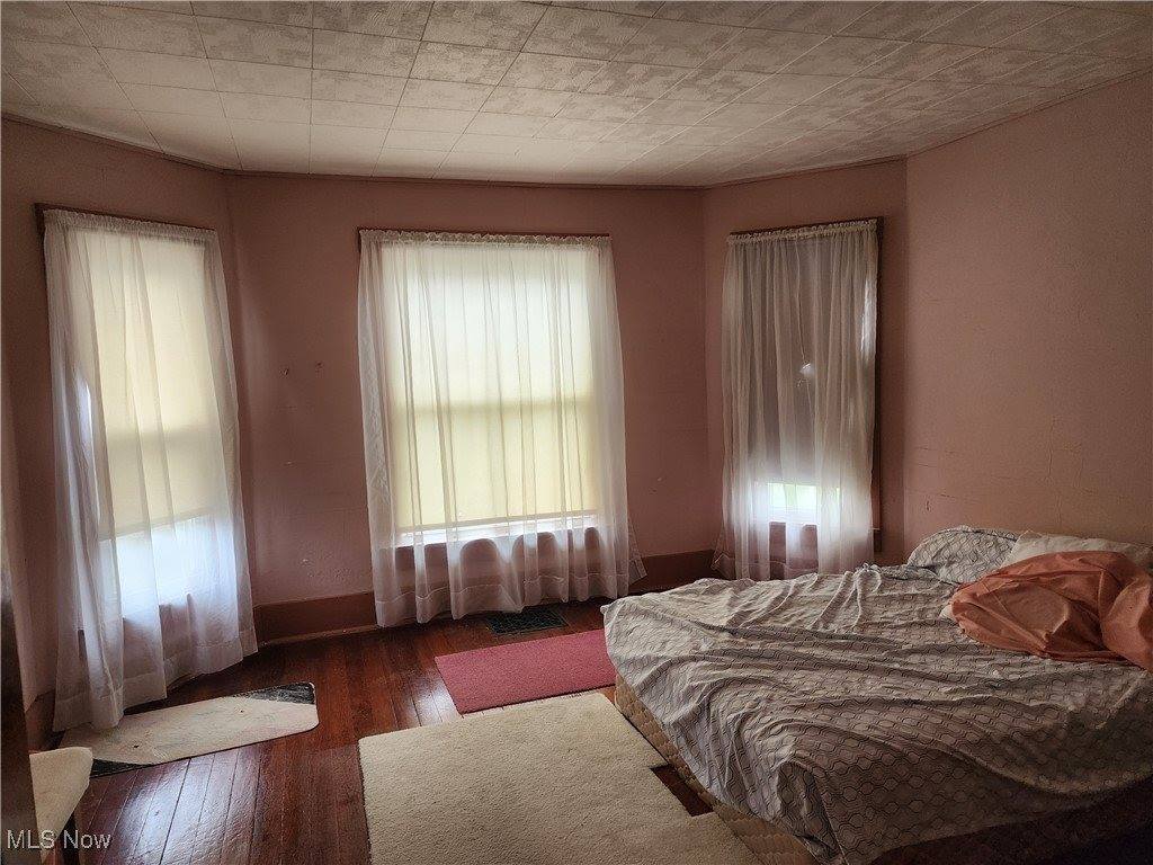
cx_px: 576
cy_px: 432
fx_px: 766
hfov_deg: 73.9
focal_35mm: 23
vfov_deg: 58.9
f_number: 1.8
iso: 160
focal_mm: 6.4
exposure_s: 1/180
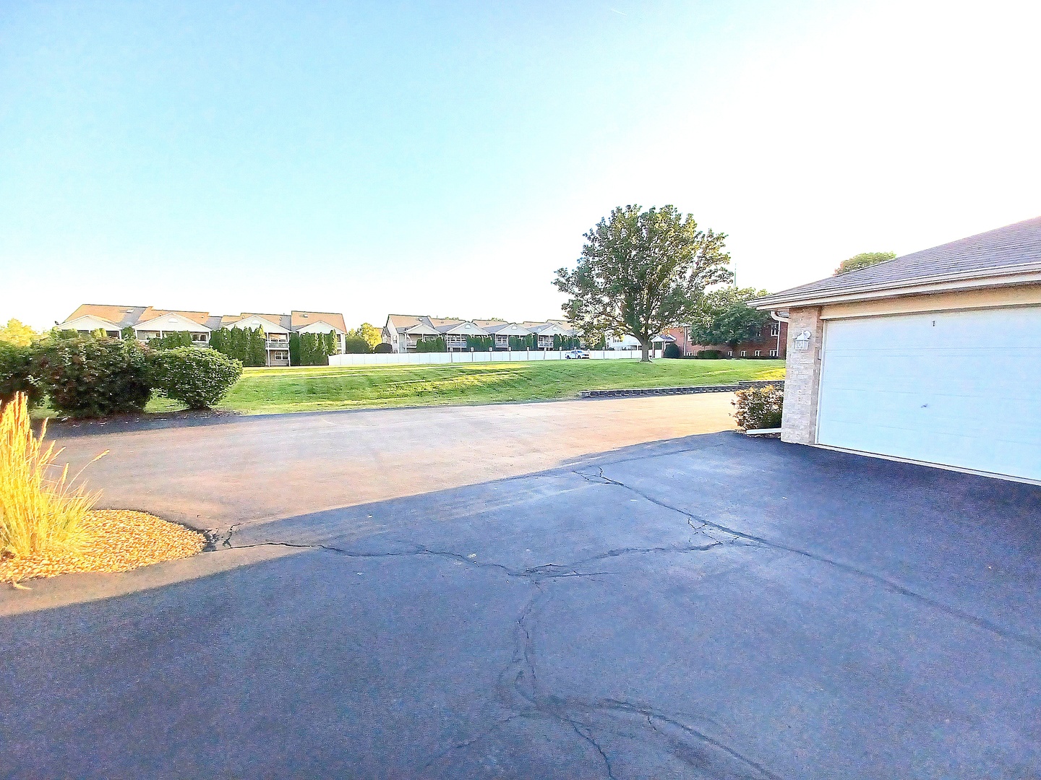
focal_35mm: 13
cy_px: 390
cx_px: 520
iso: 40
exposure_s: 1/870
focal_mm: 1.42
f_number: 2.2
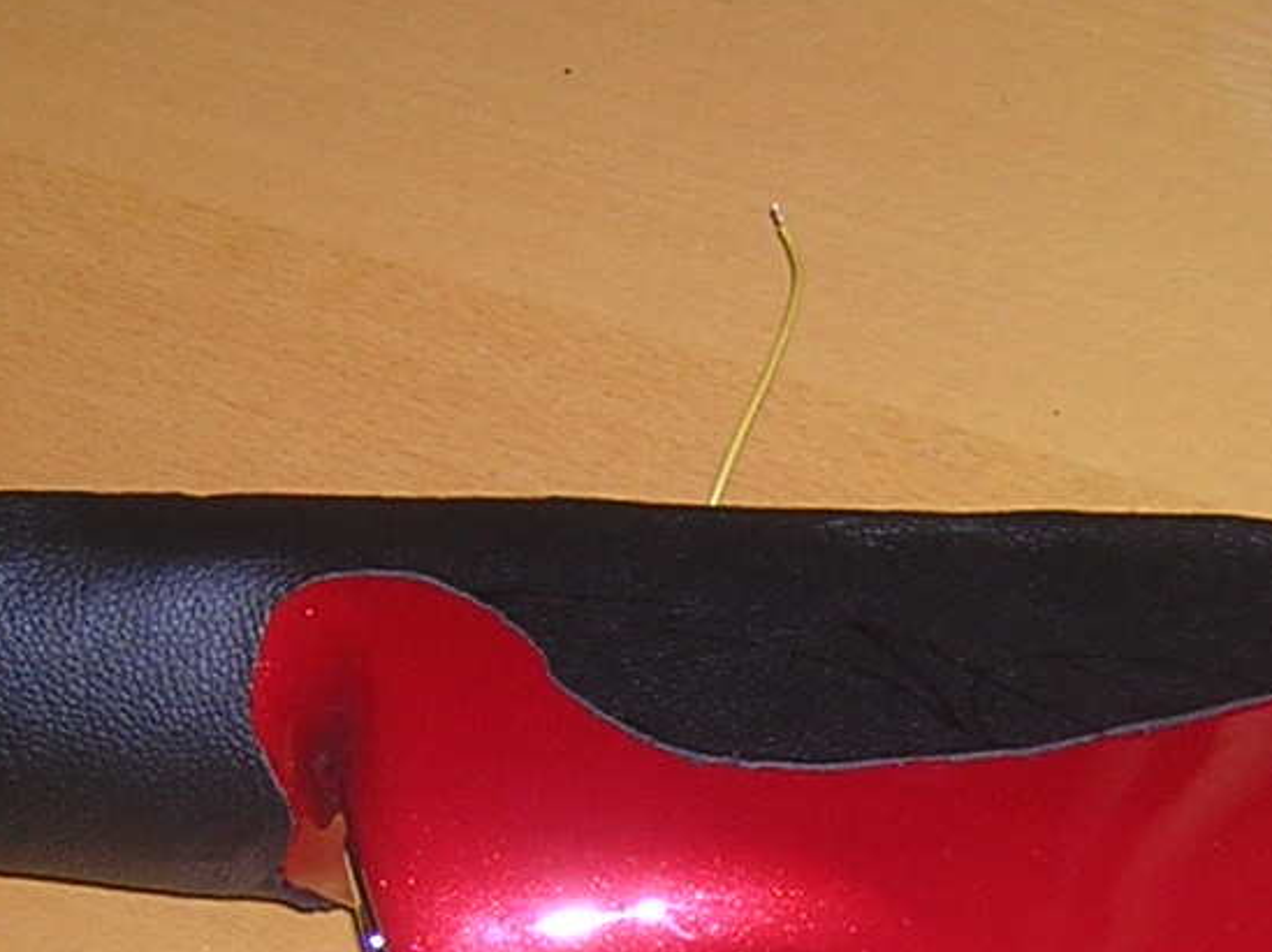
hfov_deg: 18.7
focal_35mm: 105
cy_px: 806
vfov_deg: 14.0
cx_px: 751
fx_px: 3856
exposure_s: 1/60.1
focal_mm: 4.7
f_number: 2.6
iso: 100
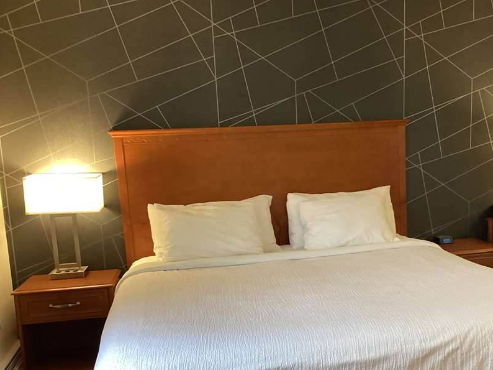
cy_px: 221
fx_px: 570
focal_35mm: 40
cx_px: 315
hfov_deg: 46.3
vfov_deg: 35.8
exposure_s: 1/60
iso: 250
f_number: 2.4
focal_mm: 3.3
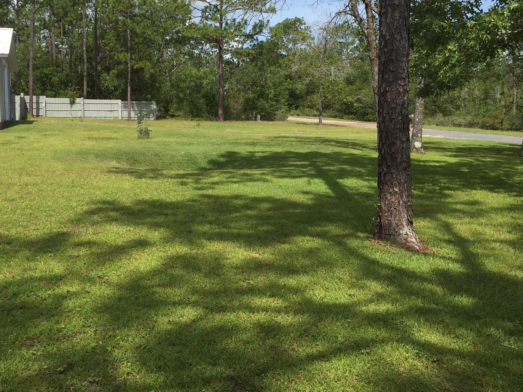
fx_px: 589
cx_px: 244
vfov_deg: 36.7
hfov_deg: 47.8
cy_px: 155
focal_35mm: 39
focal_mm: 4.15
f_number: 2.2
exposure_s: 1/1721
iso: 32
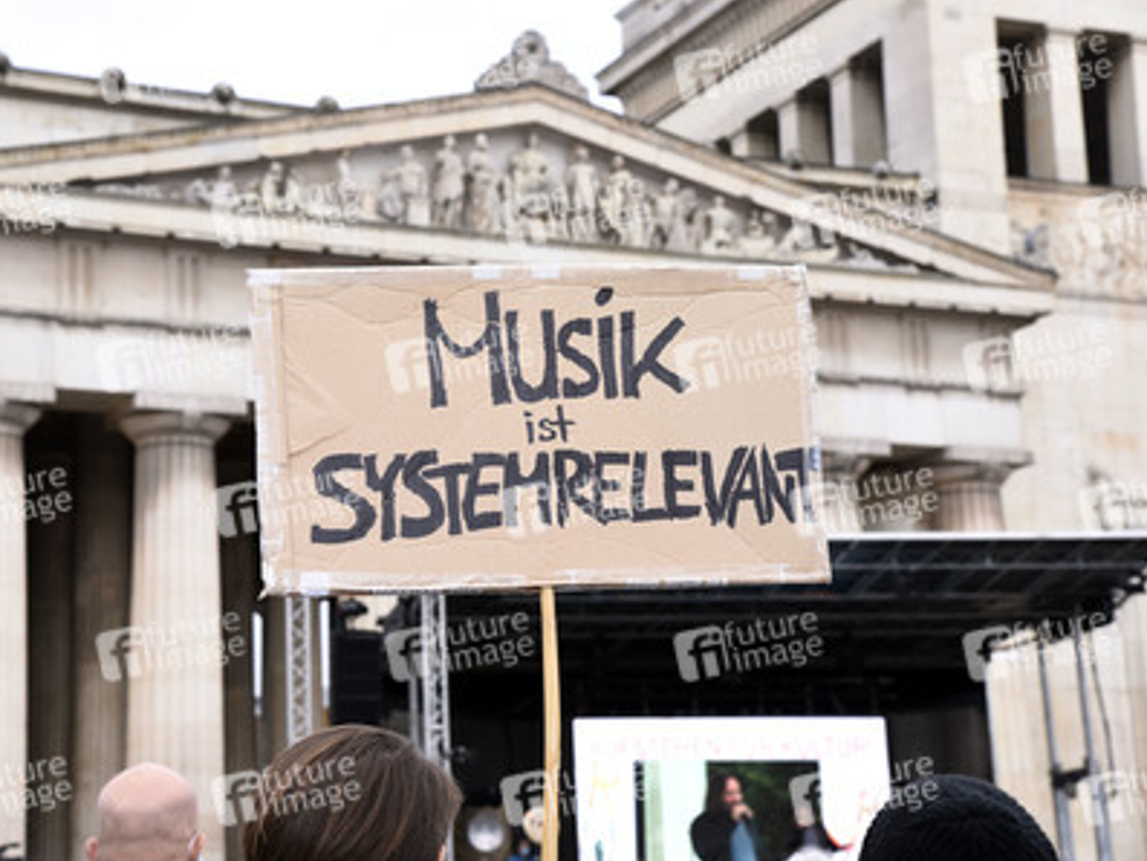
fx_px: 2353
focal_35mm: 71
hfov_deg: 27.4
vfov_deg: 20.7
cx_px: 498
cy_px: 430
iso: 500
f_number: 8
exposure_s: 1/160
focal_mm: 65
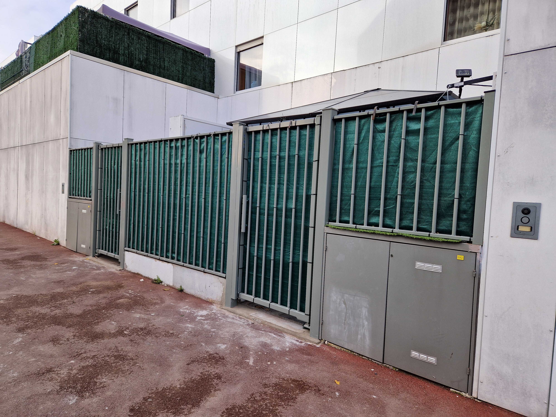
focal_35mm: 23
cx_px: 278
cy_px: 208
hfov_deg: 73.9
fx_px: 369
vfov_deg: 58.9
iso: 50
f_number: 1.8
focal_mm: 5.4
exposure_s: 1/450
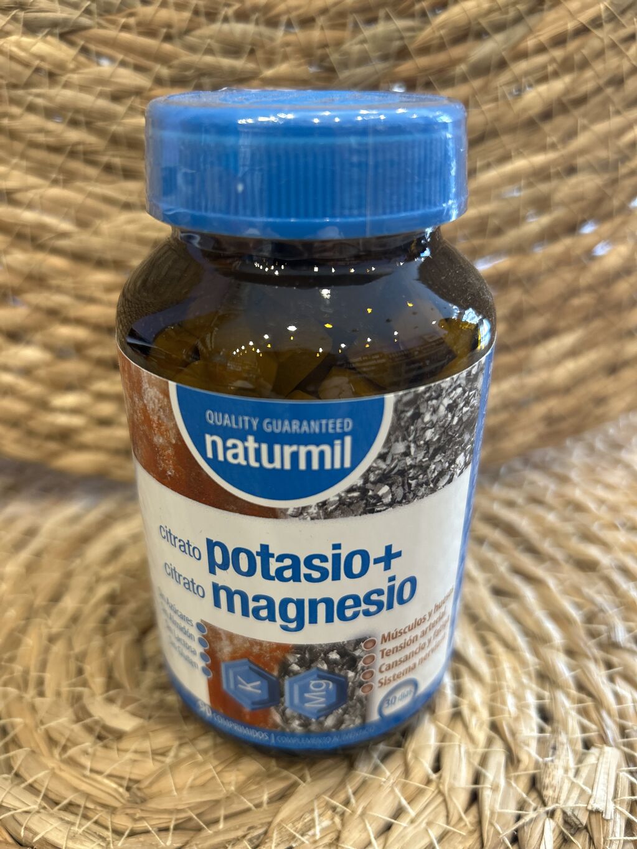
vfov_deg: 67.3
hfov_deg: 53.1
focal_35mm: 26
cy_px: 424
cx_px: 318
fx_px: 638
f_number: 1.5
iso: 160
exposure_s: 1/50
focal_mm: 5.7
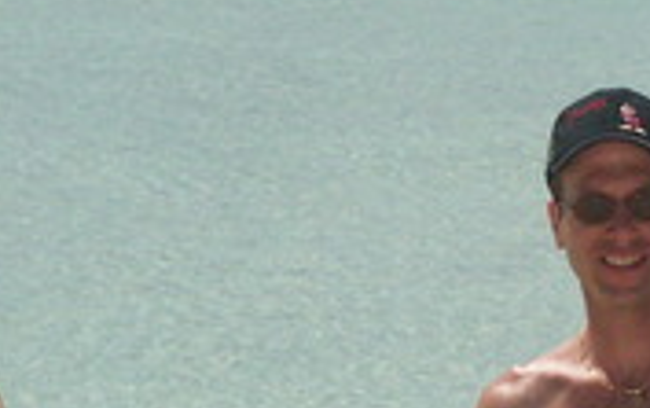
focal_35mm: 302
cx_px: 694
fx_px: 5355
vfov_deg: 4.3
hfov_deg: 6.9
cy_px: 588
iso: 200
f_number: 4.5
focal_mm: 19.62
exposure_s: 1/5000
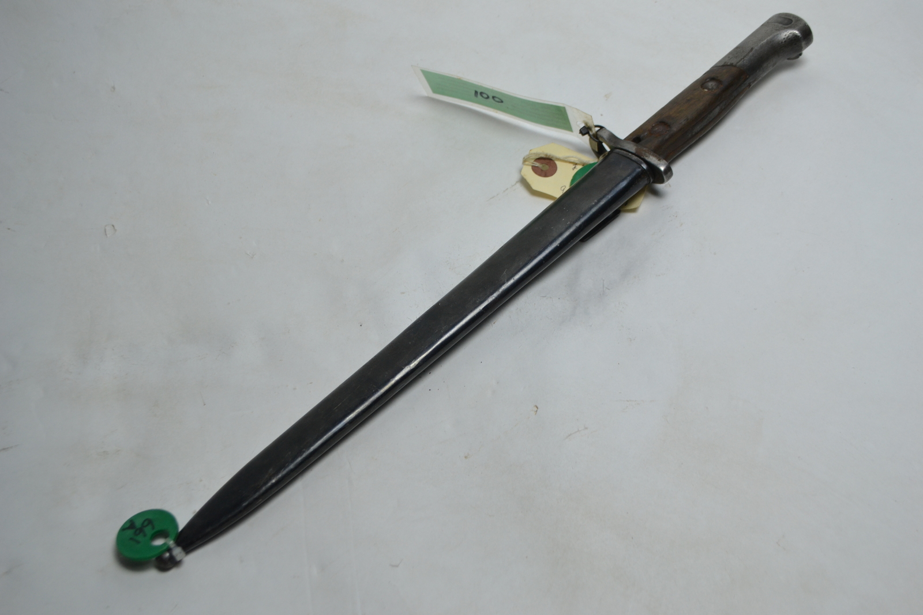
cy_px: 308
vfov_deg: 28.1
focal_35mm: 48
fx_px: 1231
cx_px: 462
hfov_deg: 41.1
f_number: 4.8
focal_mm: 32
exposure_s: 1/25
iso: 400
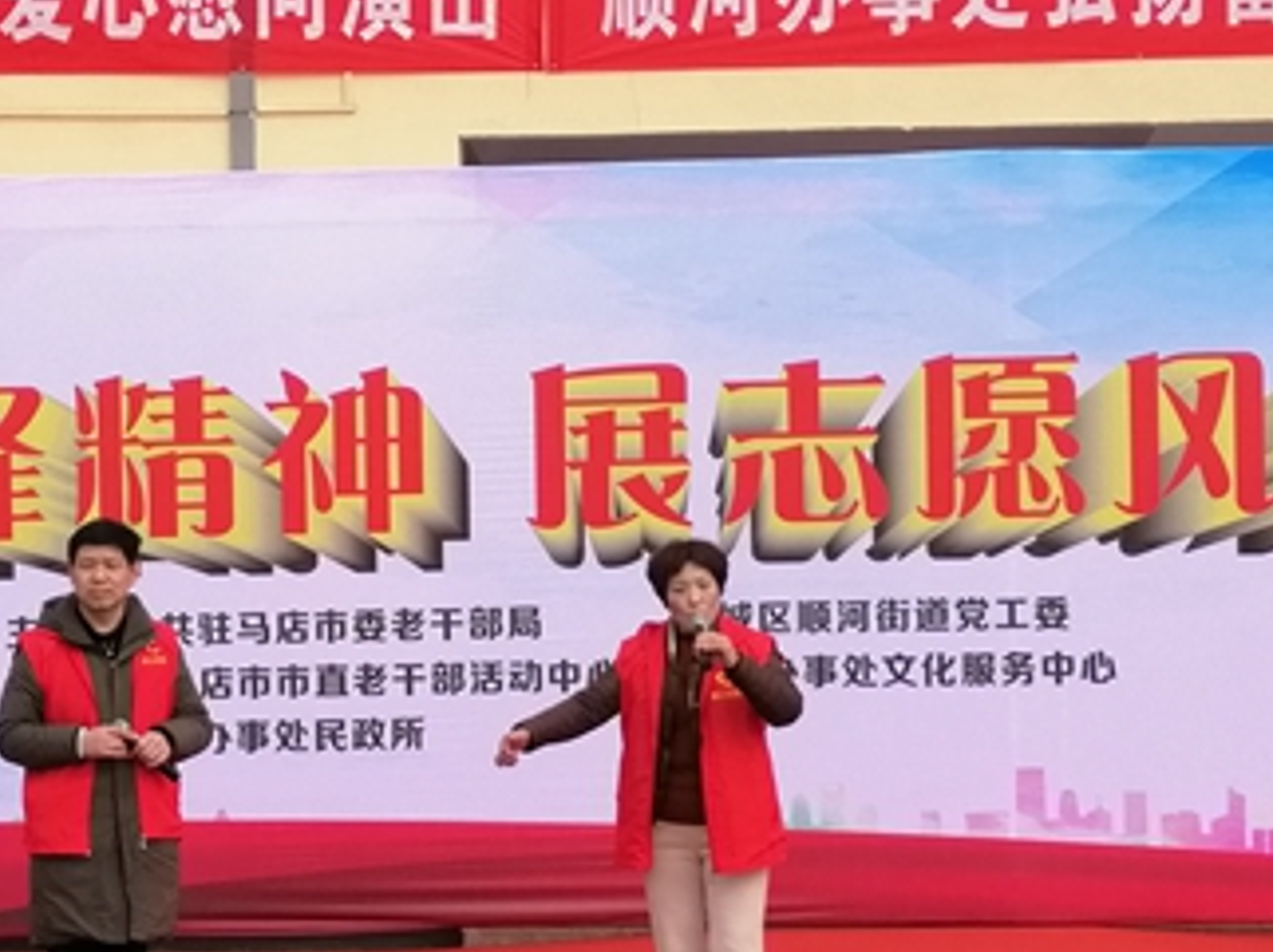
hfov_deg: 20.2
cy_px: 541
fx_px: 3565
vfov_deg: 15.2
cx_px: 478
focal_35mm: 97
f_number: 2.2
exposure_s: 1/710
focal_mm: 3.81
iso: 50
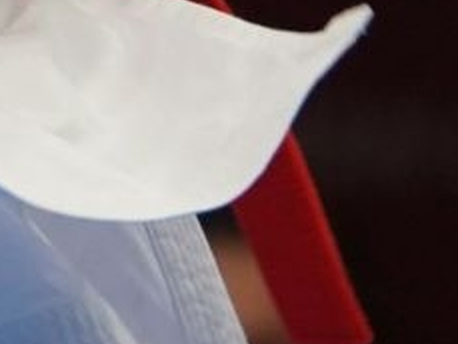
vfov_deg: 0.5
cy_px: -810
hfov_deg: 0.6
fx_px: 41977
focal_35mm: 3171
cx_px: -324
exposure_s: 1/500
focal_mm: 280
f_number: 4
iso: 1250
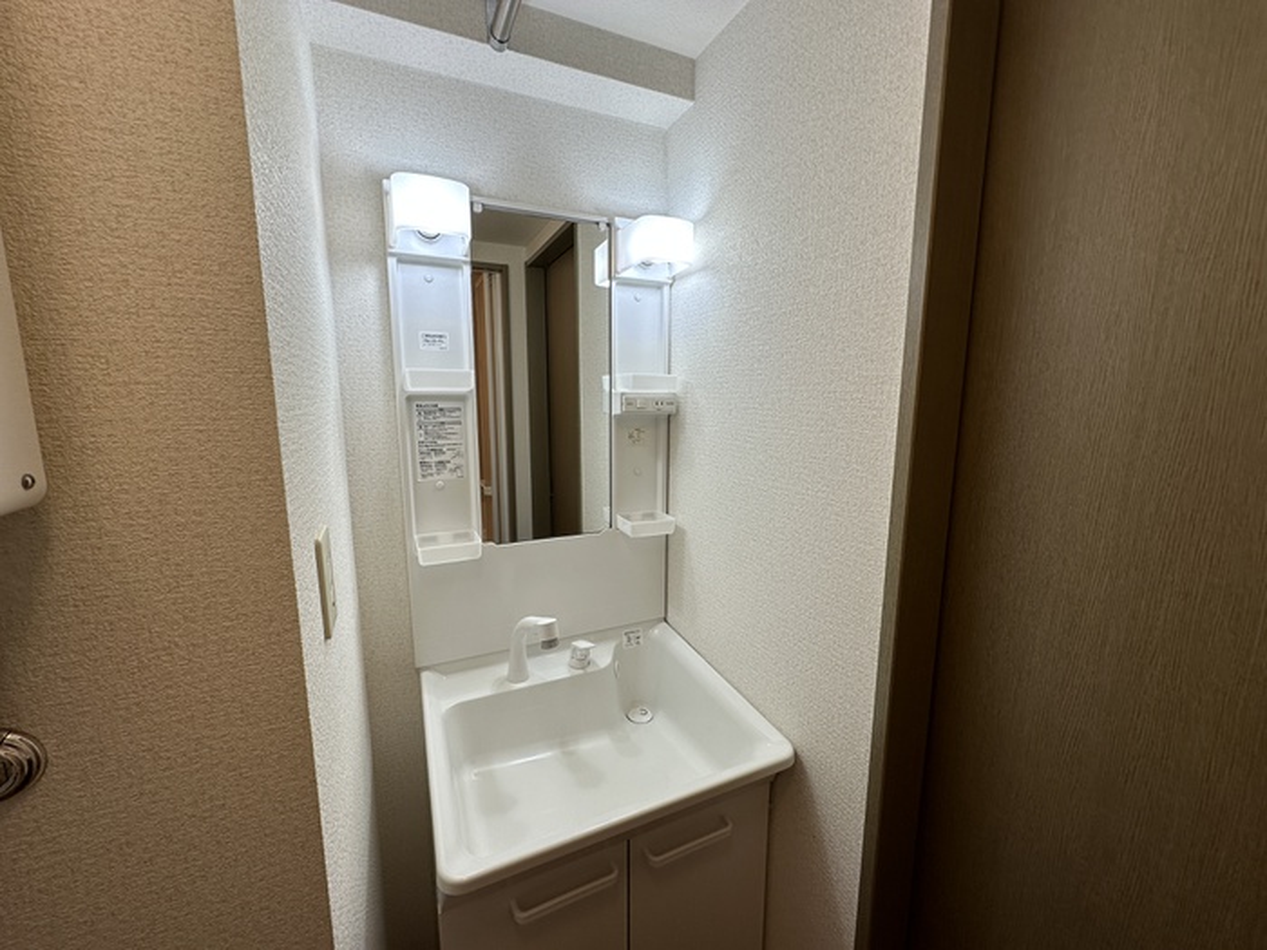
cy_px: 475
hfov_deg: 102.1
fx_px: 512
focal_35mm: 14
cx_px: 634
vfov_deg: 85.7
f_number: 2.2
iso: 40
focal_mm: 2.22
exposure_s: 1/100
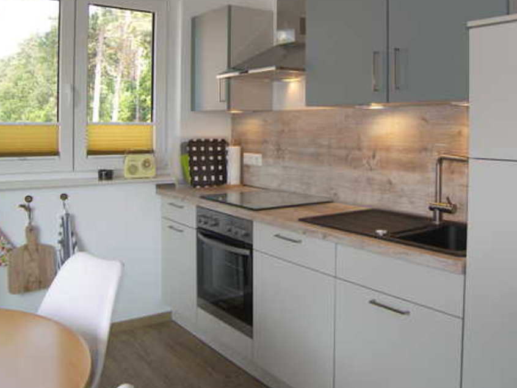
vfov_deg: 41.3
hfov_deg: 53.7
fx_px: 508
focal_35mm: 34
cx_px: 298
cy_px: 130
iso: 50
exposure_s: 1/60
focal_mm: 5
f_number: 2.8
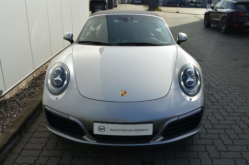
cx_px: 124
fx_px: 228
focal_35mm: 33
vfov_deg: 39.8
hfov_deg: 57.3
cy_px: 82
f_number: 11
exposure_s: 1/125
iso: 200
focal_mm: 22
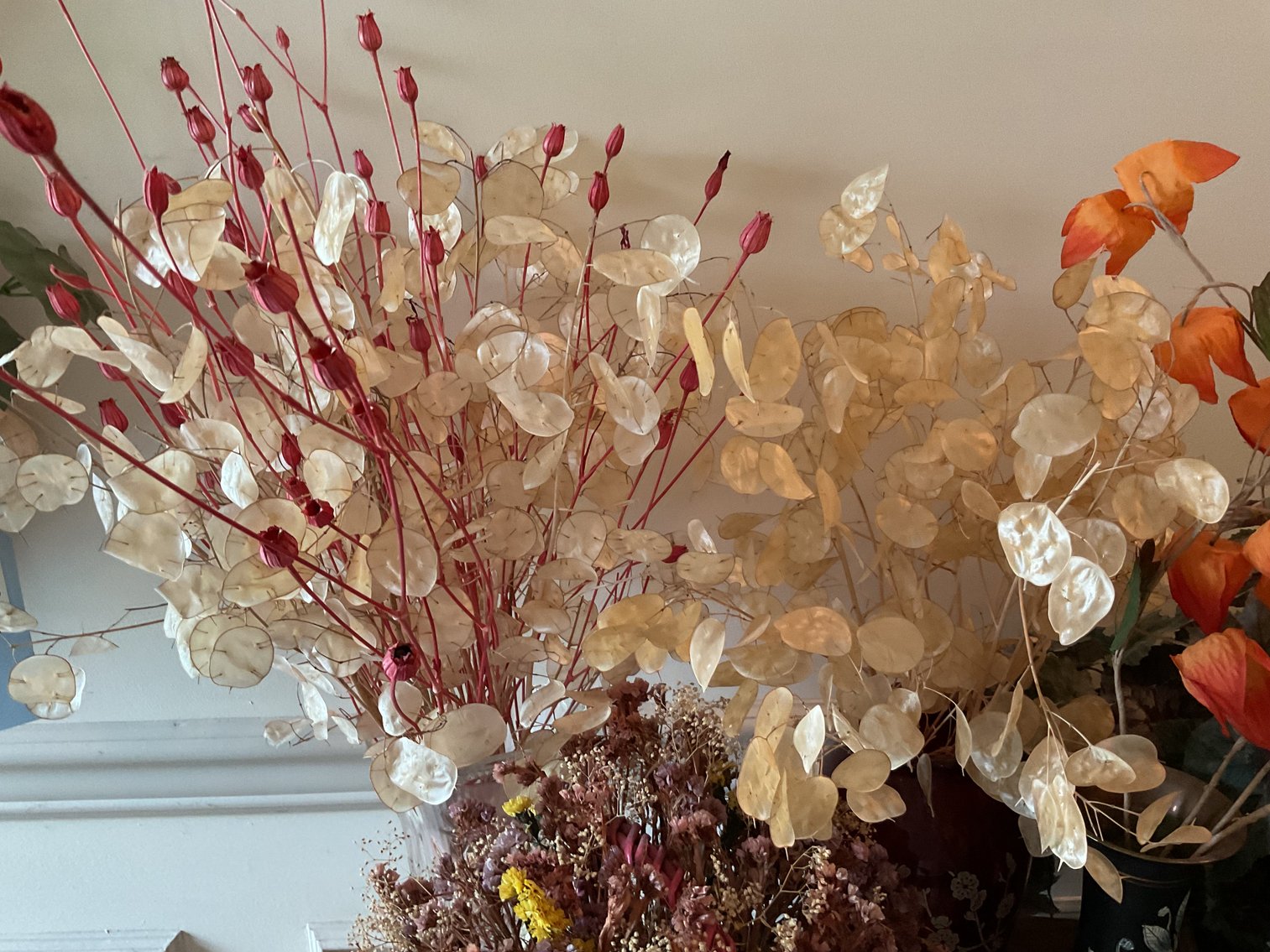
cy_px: 476
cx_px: 635
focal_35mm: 29
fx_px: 1064
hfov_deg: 61.7
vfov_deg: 48.2
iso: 160
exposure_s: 1/60
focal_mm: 3
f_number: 1.8
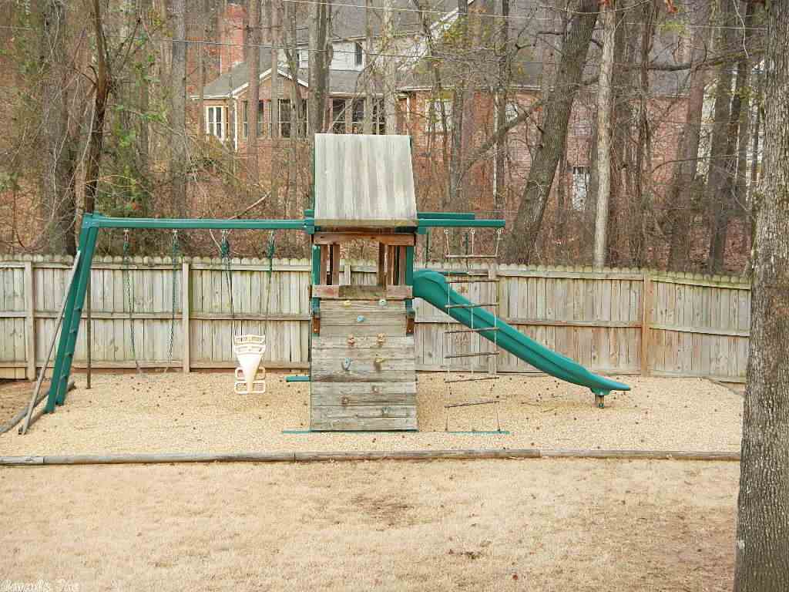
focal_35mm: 55
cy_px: 296
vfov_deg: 26.6
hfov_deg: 34.9
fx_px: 1254
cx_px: 394
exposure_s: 1/100
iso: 125
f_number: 4.1
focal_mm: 9.9
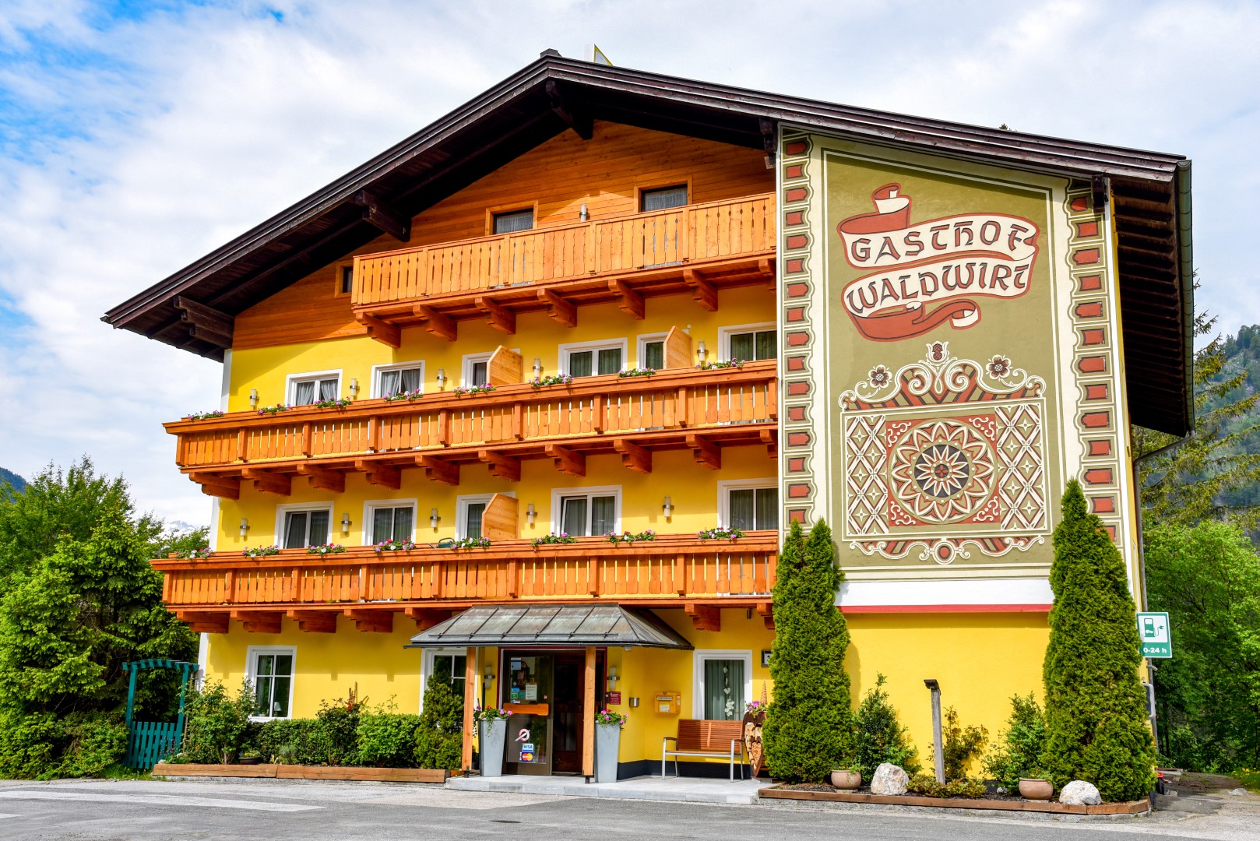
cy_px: 420
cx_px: 630
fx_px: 1225
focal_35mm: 35
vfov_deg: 37.9
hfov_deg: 54.4
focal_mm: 35
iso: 100
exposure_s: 1/100
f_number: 9
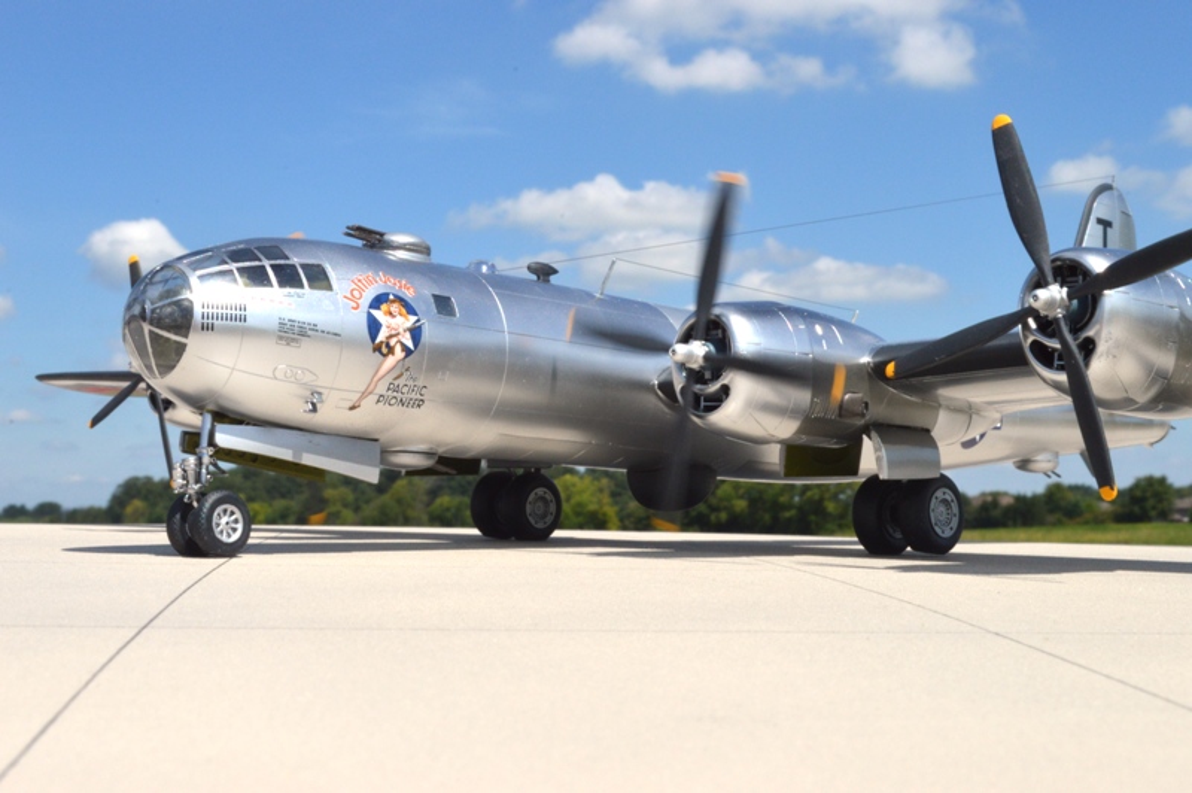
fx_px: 1786
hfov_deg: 36.9
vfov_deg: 25.0
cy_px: 396
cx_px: 596
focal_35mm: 54
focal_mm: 36
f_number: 29
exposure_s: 1/200
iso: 400
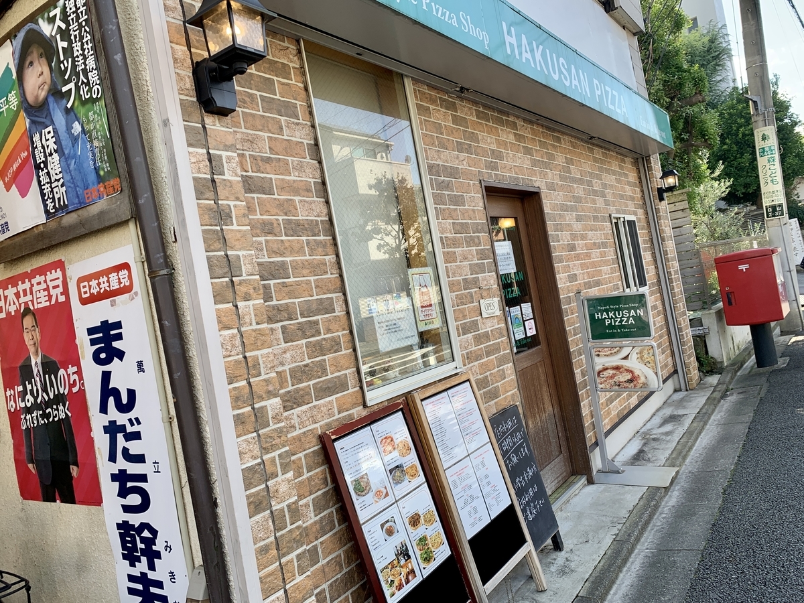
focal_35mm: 26
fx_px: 604
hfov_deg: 67.3
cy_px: 302
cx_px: 402
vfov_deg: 53.1
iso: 25
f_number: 1.8
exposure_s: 1/350
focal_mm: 4.25
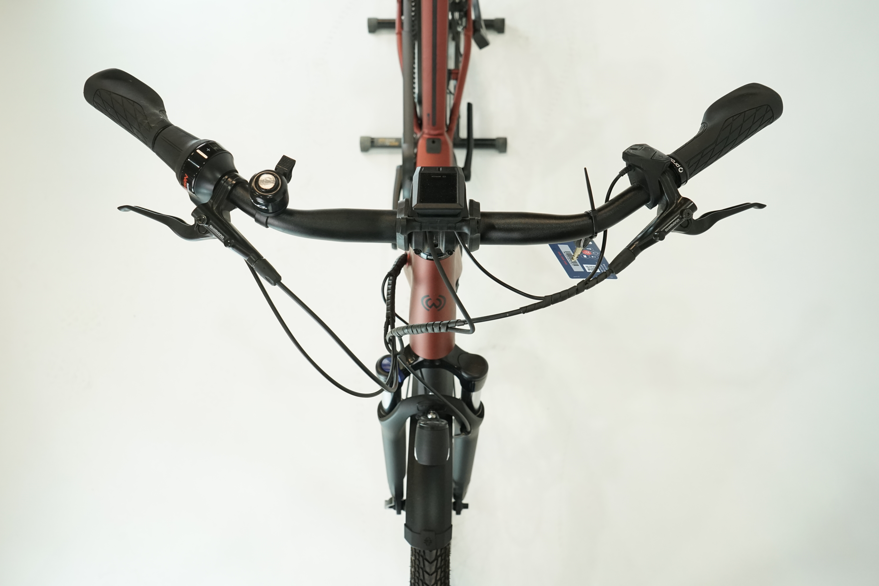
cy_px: 293
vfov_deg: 46.4
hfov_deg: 65.5
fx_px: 684
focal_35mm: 28
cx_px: 440
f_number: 6.3
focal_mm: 28
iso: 1600
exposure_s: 1/200
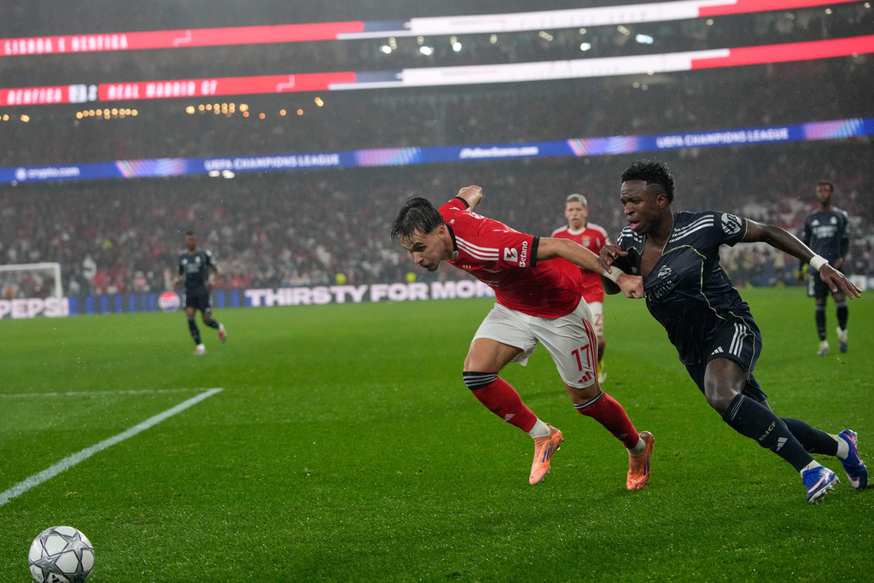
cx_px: 437
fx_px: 2209
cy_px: 292
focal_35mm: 91
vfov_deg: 15.0
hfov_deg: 22.4
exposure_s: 1/2000
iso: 3200
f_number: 3.5
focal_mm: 91
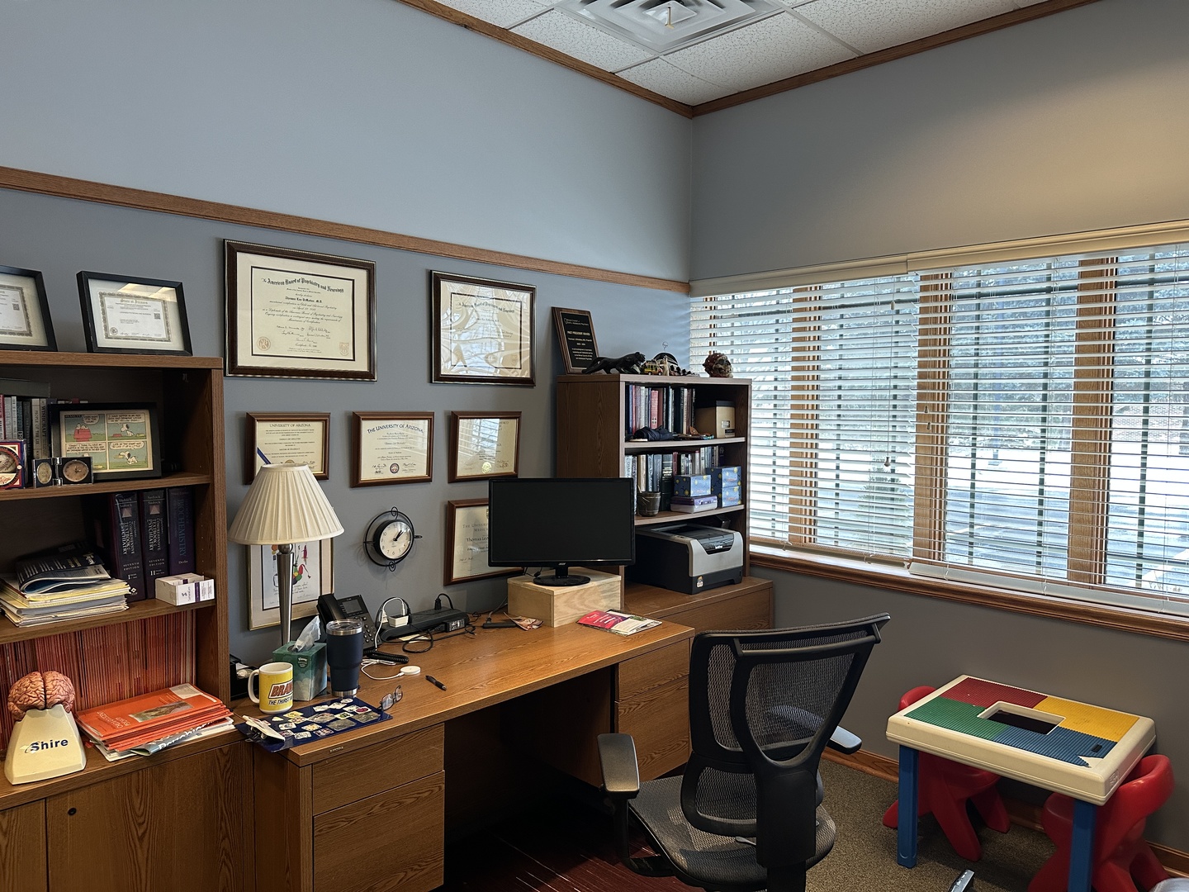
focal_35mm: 24
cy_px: 446
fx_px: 824
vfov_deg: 56.8
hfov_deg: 71.6
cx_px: 594
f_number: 1.78
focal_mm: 6.86
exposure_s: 1/120
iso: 160
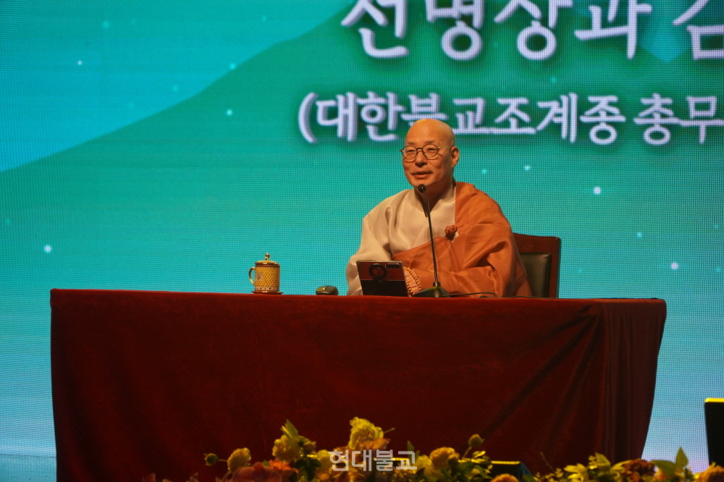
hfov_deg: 13.0
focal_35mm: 158
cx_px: 362
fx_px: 3166
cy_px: 241
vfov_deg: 8.7
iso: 800
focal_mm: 105
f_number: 4
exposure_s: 1/200
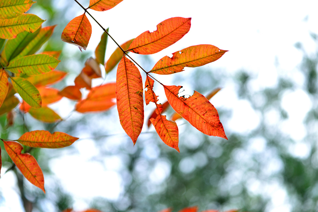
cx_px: 159
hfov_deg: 19.5
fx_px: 928
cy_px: 106
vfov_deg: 13.0
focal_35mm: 105
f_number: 4
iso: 250
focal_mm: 105
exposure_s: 1/200
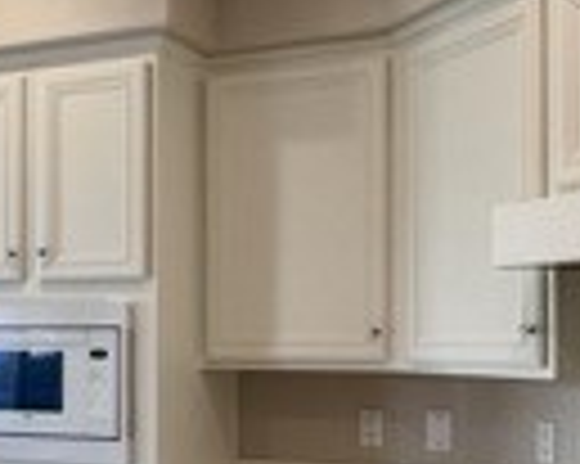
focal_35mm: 68
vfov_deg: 22.3
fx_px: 1166
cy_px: 338
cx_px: 76
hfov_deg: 27.1
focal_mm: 2.22
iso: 125
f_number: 2.2
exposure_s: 1/120
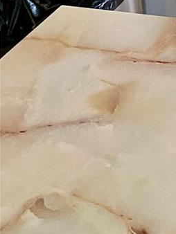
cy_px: -296
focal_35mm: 118
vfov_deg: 13.2
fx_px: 799
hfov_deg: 10.9
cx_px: 398
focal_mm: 4.25
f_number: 1.8
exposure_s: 1/40
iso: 400
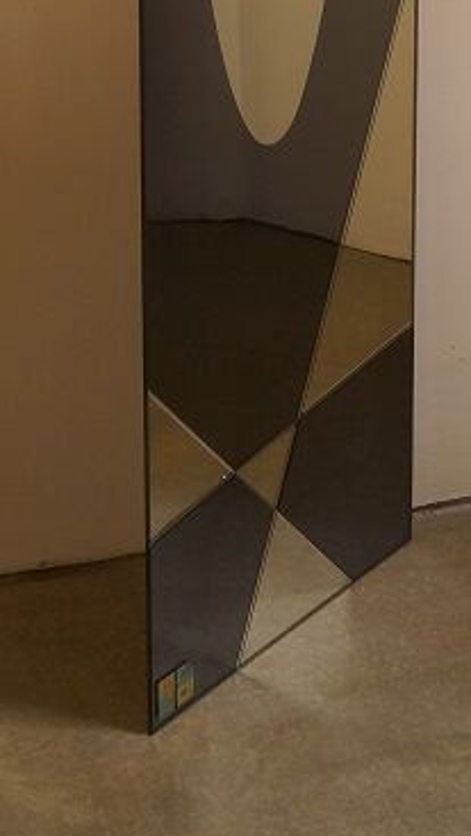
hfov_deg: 14.4
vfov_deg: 22.8
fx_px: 1861
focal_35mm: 84
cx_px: 306
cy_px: -218
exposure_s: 1/60
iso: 400
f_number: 4
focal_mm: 20
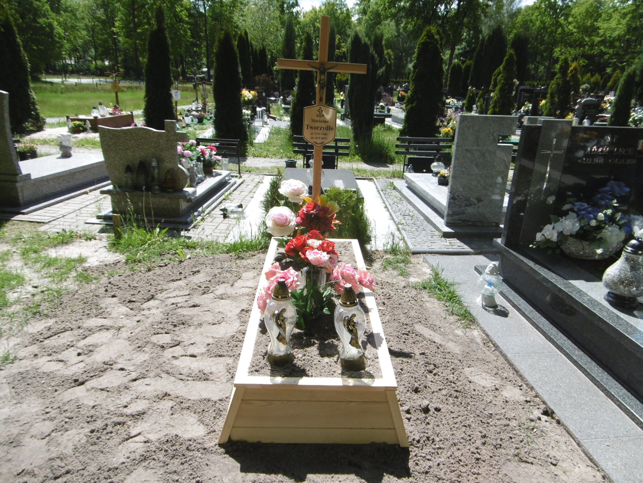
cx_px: 322
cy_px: 242
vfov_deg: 56.8
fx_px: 446
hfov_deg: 71.6
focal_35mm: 24
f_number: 7.8
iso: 100
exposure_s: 1/200
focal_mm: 4.3
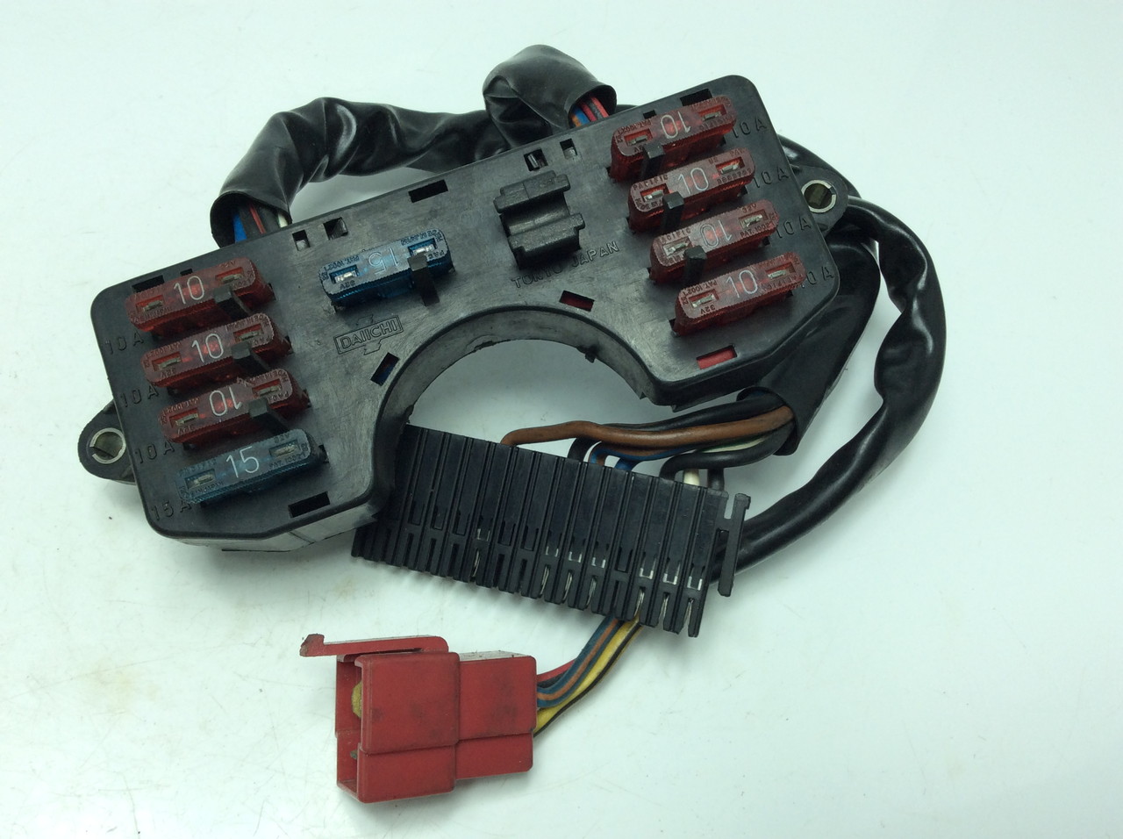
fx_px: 1037
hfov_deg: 56.9
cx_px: 562
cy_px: 420
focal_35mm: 32
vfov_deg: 44.1
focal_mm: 3.3
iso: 32
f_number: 2.4
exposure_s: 1/289
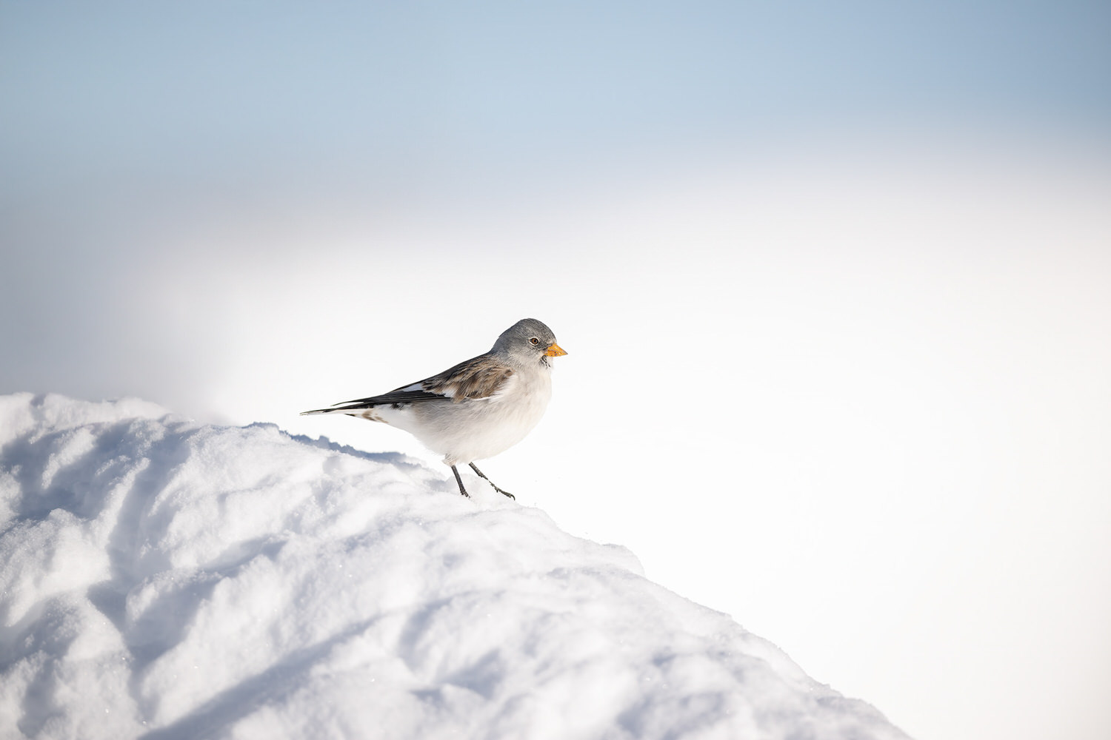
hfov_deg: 5.2
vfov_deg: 3.4
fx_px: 12343
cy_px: 370
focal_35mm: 400
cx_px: 556
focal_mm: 400
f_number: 2.8
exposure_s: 1/5000
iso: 280
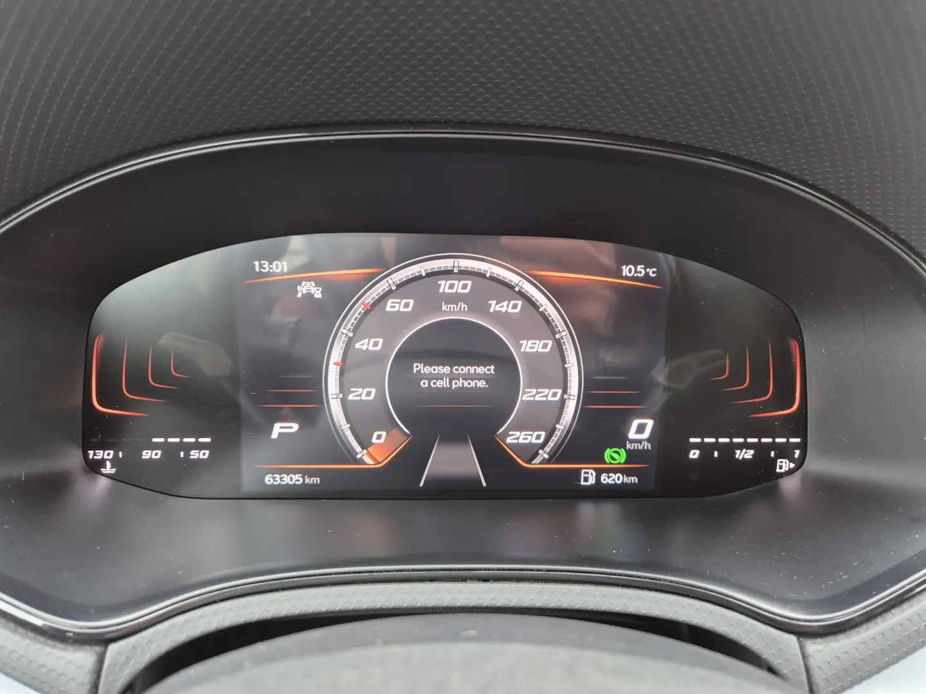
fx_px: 615
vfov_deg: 58.9
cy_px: 347
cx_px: 463
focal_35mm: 23
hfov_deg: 73.9
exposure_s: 1/50
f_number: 1.8
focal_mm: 5.4
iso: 160
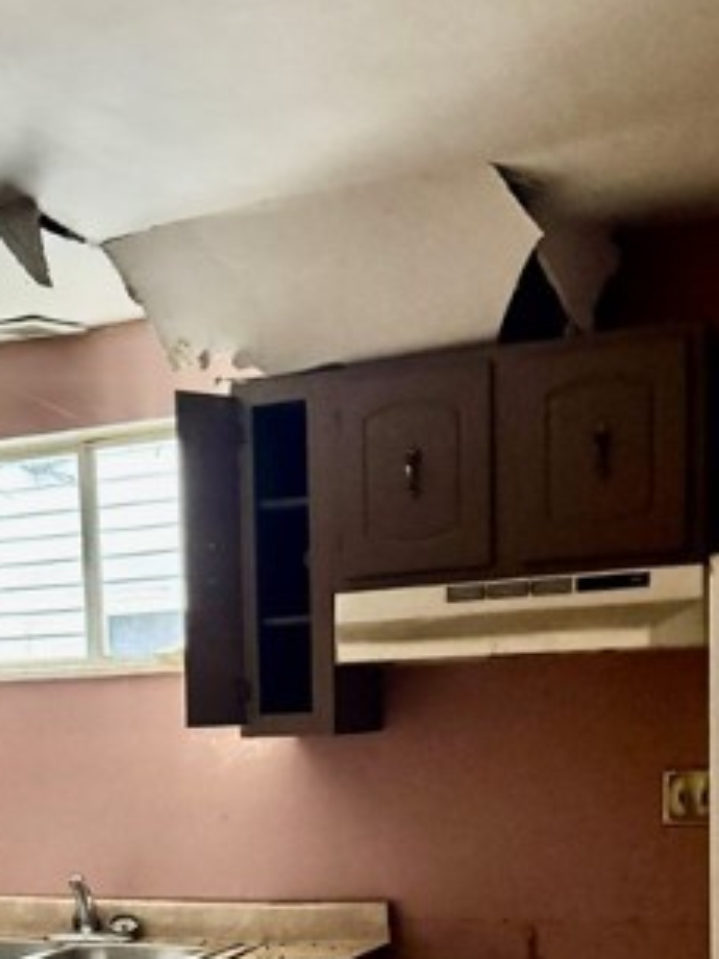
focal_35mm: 60
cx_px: 128
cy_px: 918
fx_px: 1663
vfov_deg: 30.3
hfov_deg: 24.0
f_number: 1.78
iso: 1000
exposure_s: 1/36
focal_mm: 6.76
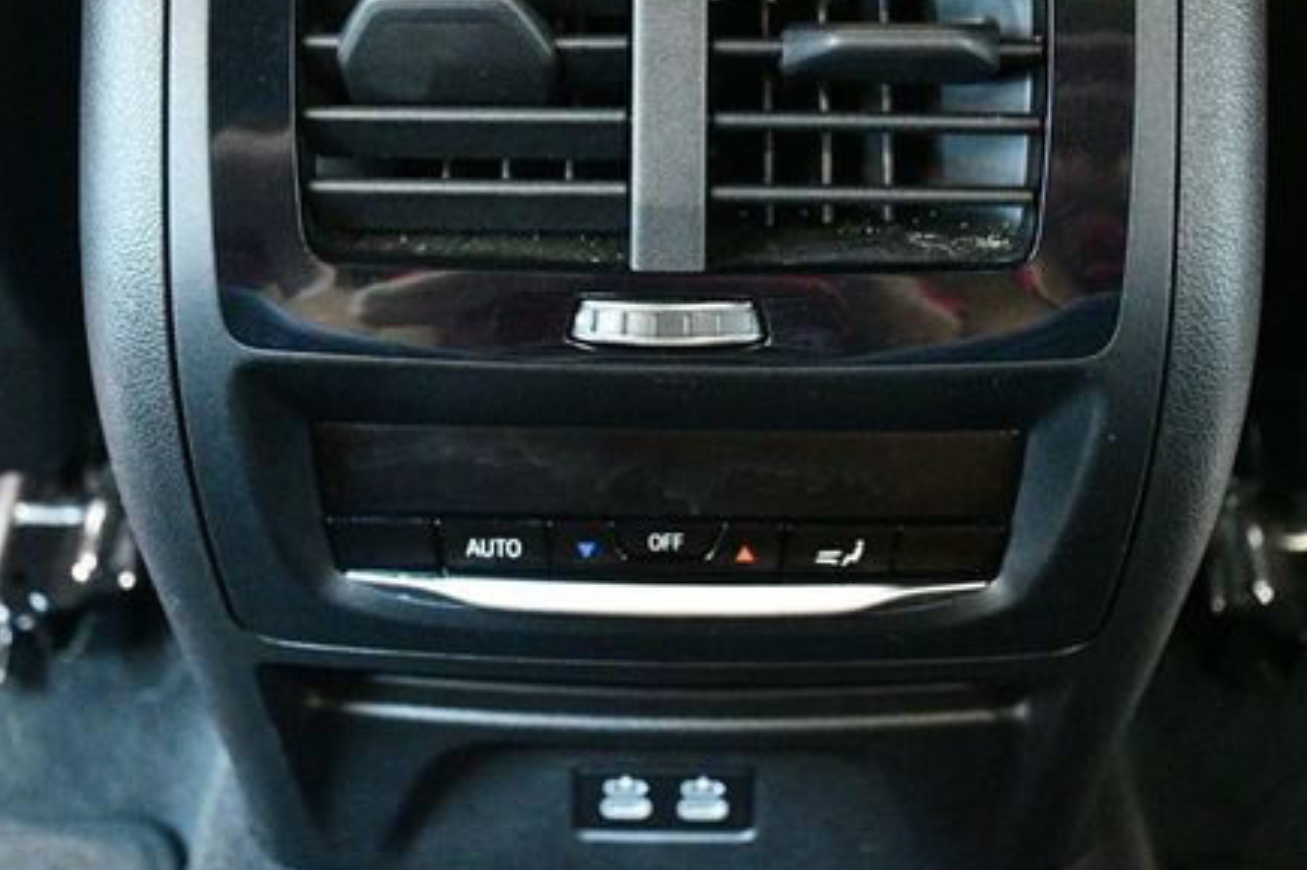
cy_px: 241
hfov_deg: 33.9
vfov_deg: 22.8
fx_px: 2141
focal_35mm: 59
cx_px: 614
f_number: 4
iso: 12800
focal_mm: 27
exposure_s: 1/25
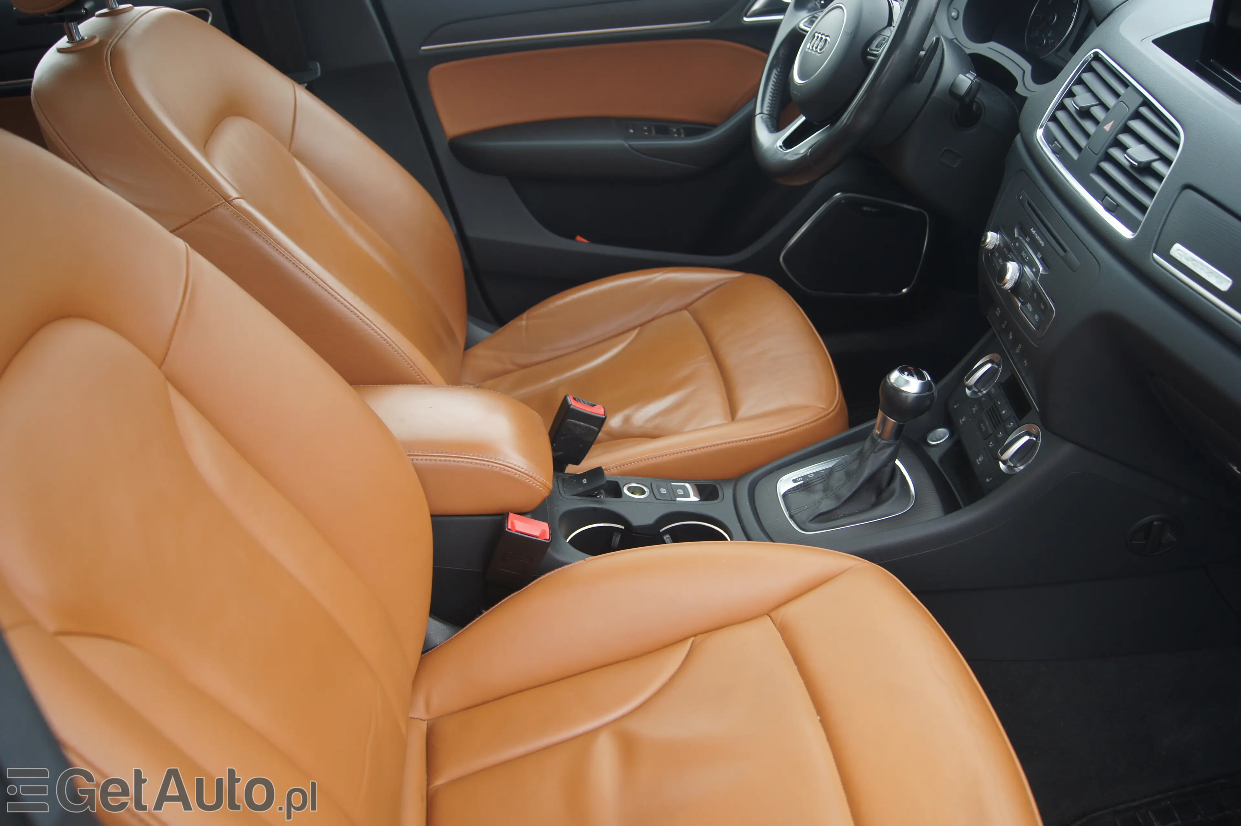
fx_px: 1137
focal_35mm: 33
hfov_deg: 57.2
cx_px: 620
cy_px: 413
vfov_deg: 39.9
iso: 100
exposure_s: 1/40
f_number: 4
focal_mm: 22
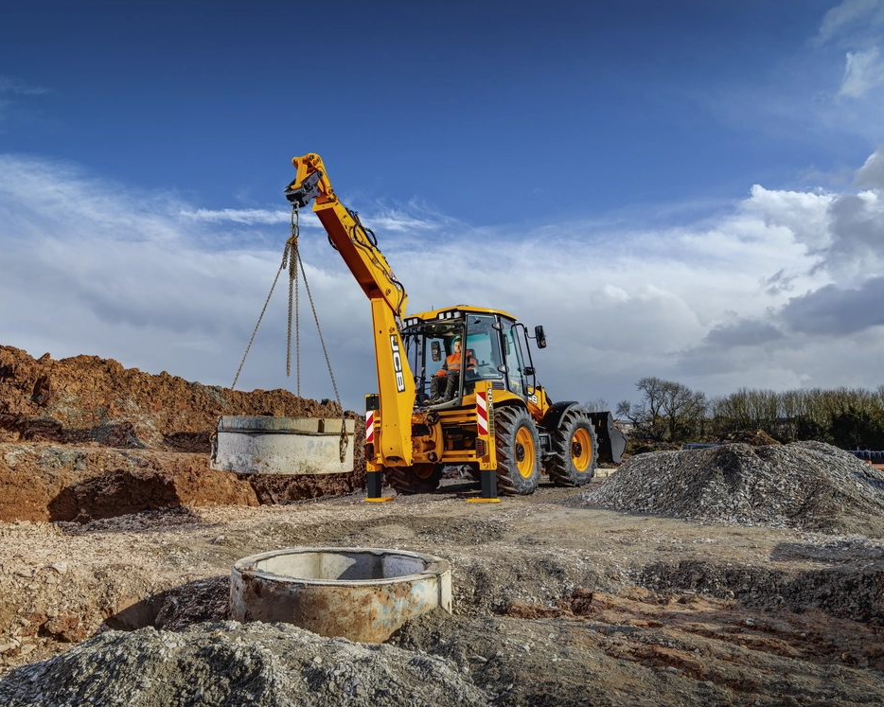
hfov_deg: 72.5
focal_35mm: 23
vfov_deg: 60.9
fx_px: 602
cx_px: 417
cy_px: 353
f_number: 11
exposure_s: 1/250
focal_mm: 35
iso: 100
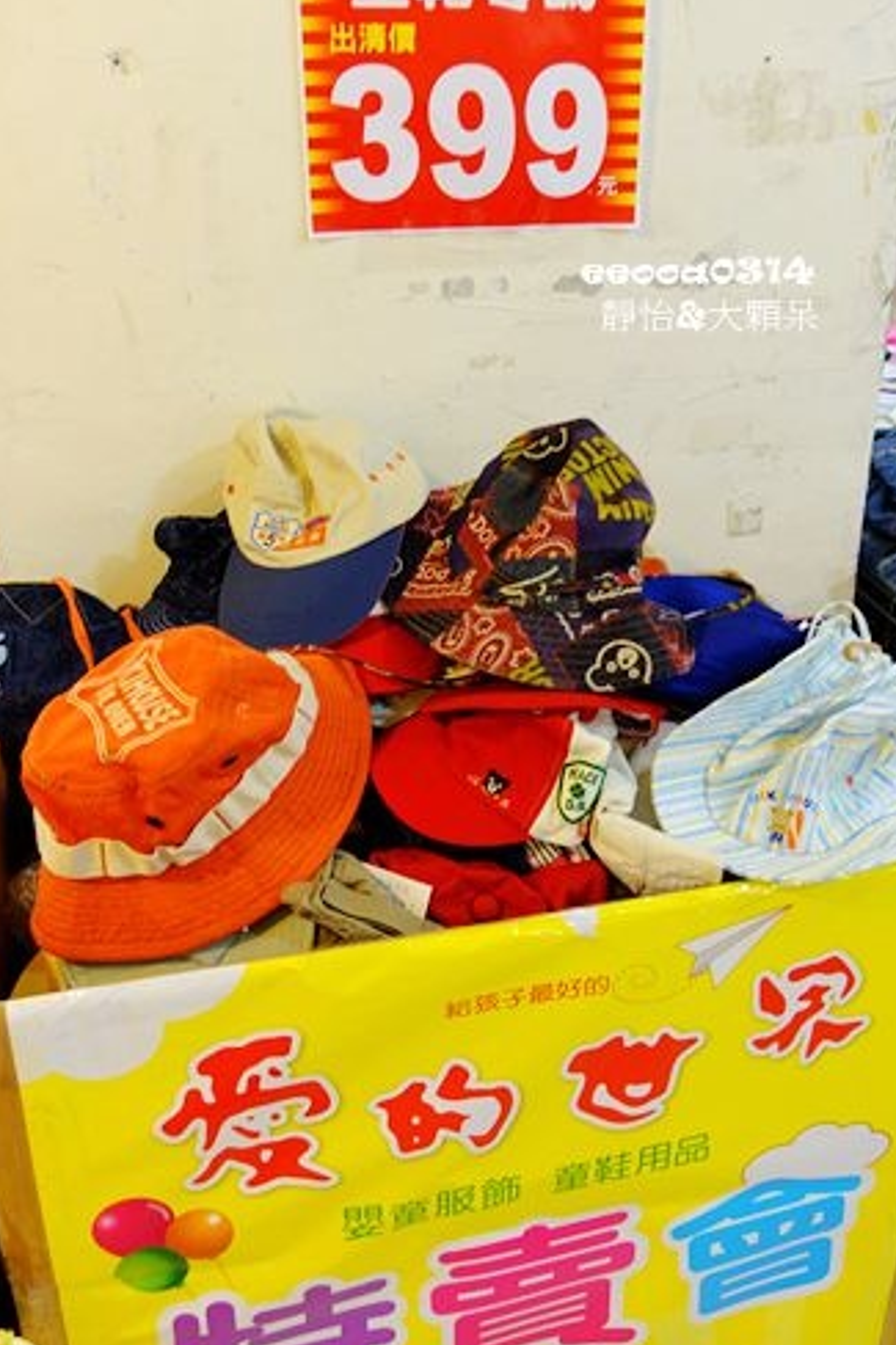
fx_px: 1195
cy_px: 521
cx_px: 498
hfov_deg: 41.0
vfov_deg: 58.1
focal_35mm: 32
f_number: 2.5
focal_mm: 8.8
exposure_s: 1/30
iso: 125
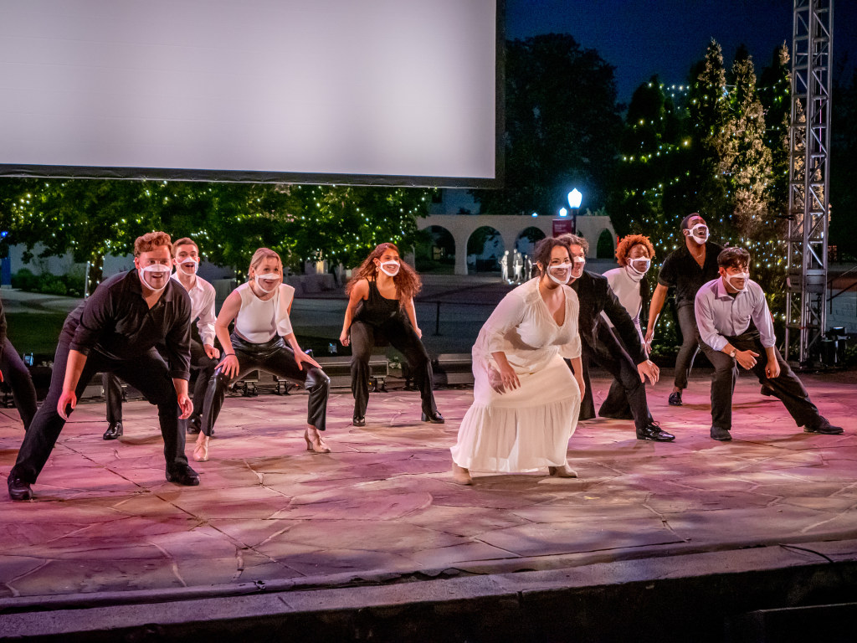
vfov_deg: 22.9
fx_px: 1584
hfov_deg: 30.3
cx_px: 428
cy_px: 322
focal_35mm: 64
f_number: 3.8
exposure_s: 1/250
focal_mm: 32
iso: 5000
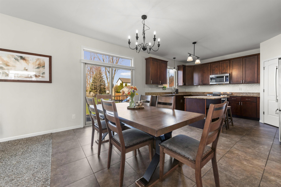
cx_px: 140
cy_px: 94
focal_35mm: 14
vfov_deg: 81.2
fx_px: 109
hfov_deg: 104.3
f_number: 10
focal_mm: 14
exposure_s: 1/8
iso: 400
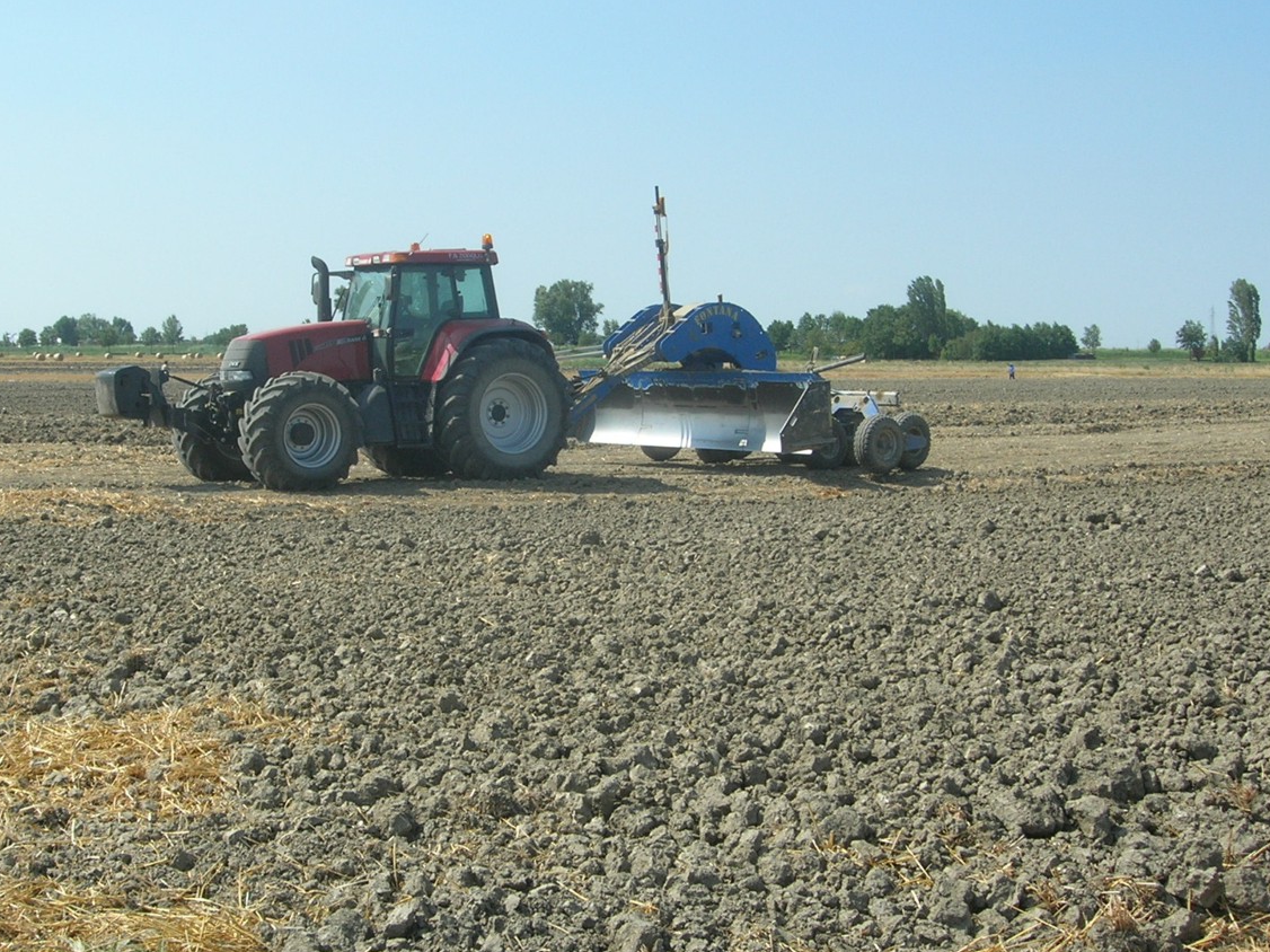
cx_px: 523
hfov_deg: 35.5
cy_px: 423
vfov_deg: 27.0
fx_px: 1981
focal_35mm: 54
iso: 64
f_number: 4.8
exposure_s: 1/514
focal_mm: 7.8
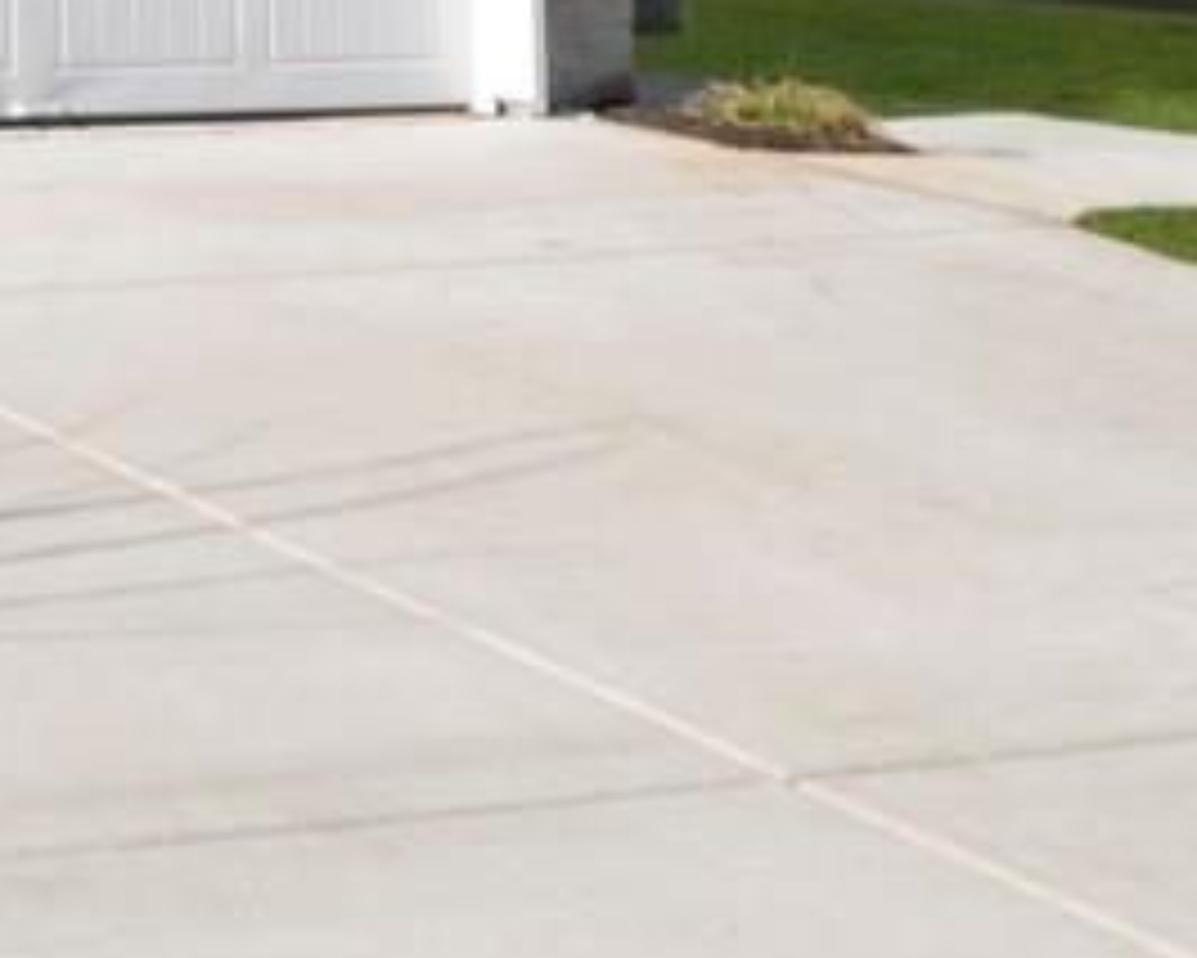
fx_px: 7301
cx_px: -542
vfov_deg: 7.1
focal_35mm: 206
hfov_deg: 9.2
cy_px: -1187
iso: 400
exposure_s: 1/800
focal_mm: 24
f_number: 8
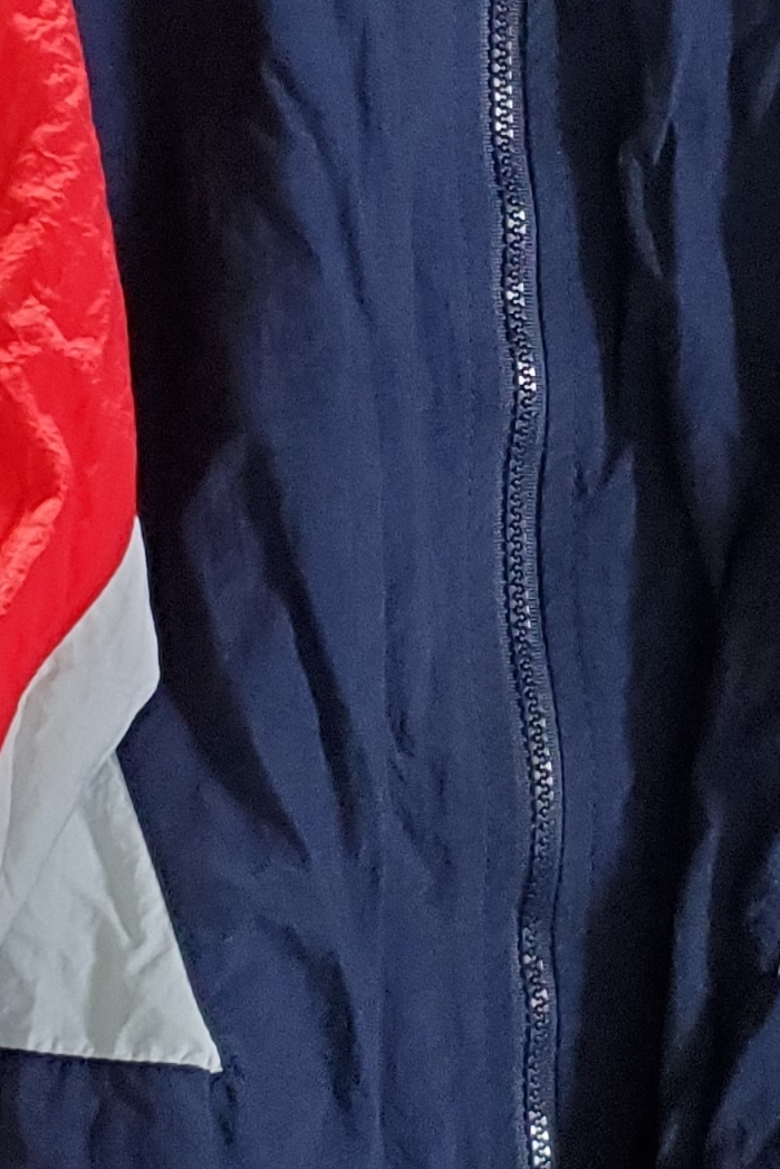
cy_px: 438
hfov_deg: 13.1
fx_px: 3379
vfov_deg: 19.6
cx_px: 604
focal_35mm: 104
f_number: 1.5
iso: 500
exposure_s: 1/39
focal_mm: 4.3
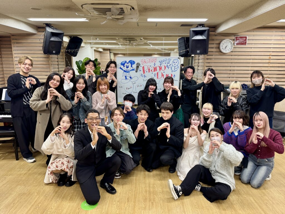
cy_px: 107
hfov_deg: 71.6
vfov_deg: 56.8
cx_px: 142
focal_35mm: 24
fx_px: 198
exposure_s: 1/50
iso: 125
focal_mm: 6.76
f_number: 1.78
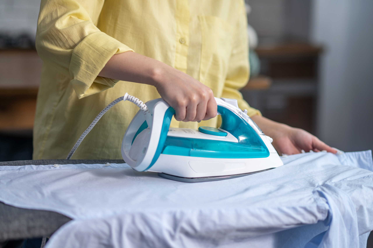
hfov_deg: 23.9
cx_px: 186
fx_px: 880
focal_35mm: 85
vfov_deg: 16.0
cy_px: 124
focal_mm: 85
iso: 320
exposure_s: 1/160
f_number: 2.2
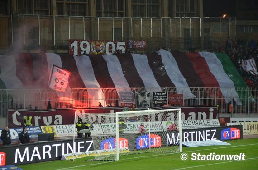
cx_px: 129
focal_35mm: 158
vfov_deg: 8.7
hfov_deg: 13.1
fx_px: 1126
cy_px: 85
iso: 800
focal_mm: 105
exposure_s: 1/60
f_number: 5.6
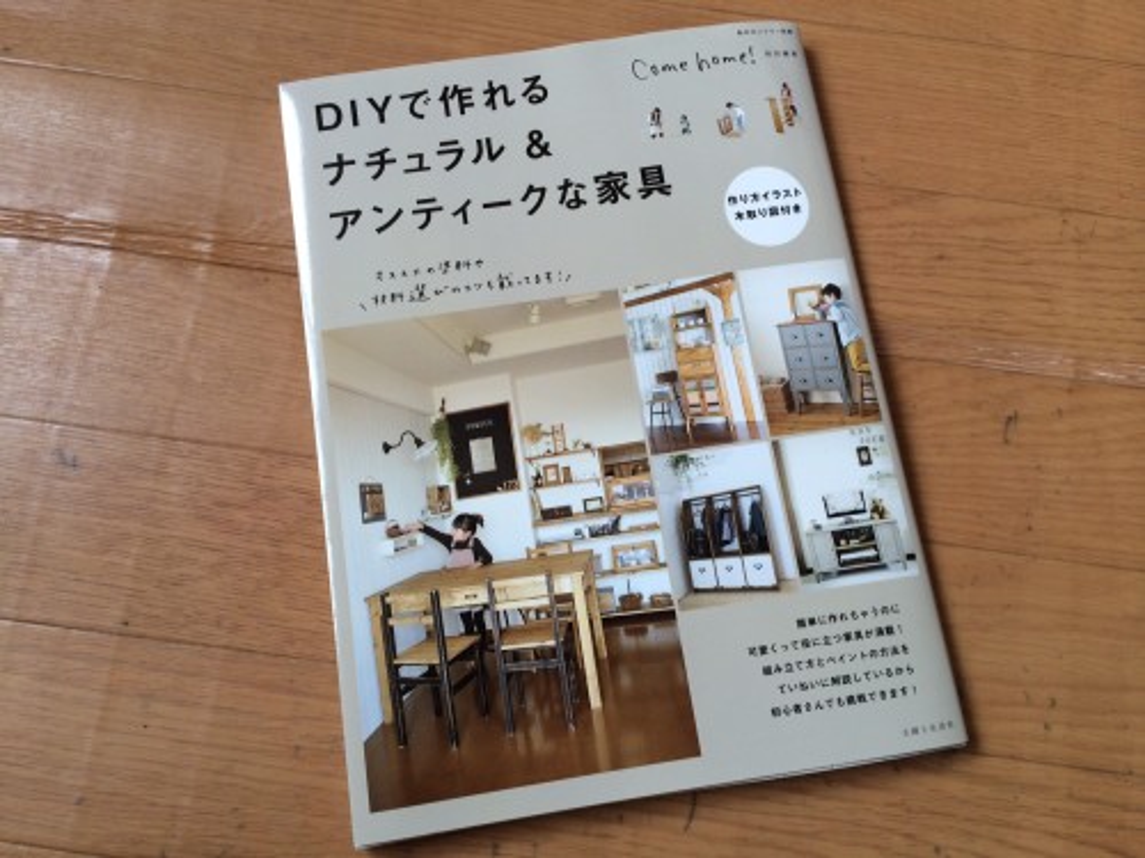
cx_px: 572
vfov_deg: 46.8
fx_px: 992
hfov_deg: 60.0
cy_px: 429
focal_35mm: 30
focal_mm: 4.12
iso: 50
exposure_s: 1/120
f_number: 2.2
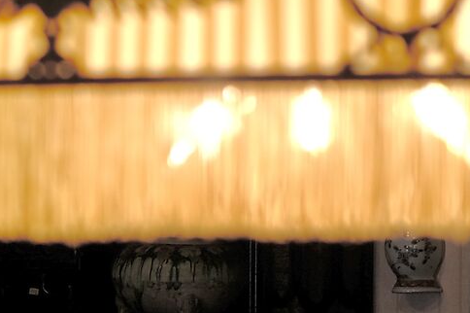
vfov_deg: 5.2
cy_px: 532
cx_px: -377
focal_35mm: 263
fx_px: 3431
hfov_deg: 7.6
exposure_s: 1/125
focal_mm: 35
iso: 320
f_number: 2.5
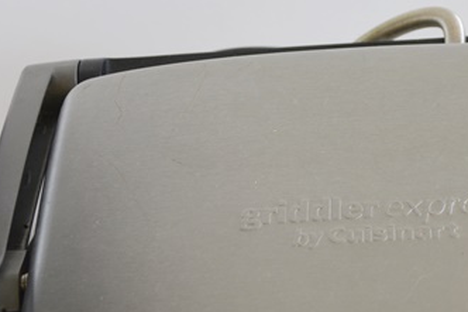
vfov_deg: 13.3
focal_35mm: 103
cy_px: 179
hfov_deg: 19.5
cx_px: 413
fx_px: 1338
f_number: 5
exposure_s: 1/100
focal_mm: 38
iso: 400
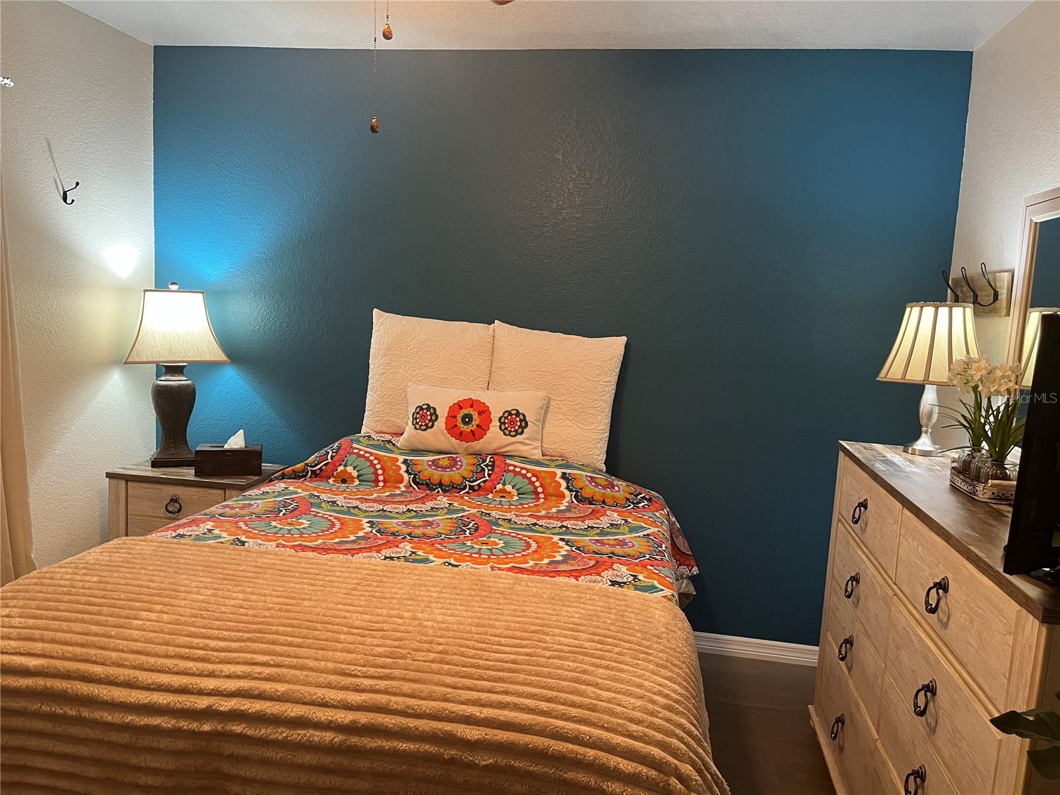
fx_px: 796
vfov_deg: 53.1
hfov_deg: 67.3
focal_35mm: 26
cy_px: 398
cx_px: 530
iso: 250
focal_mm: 5.1
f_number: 1.6
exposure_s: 1/60
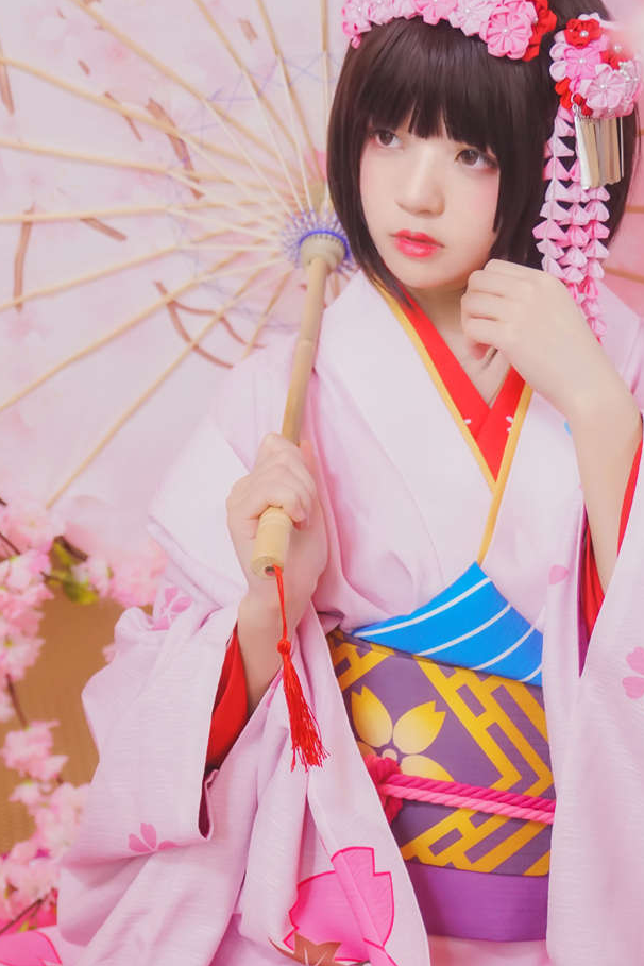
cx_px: 403
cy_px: 503
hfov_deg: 14.7
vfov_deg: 21.9
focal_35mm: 93
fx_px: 2495
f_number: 2.8
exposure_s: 1/80
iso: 1600
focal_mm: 47
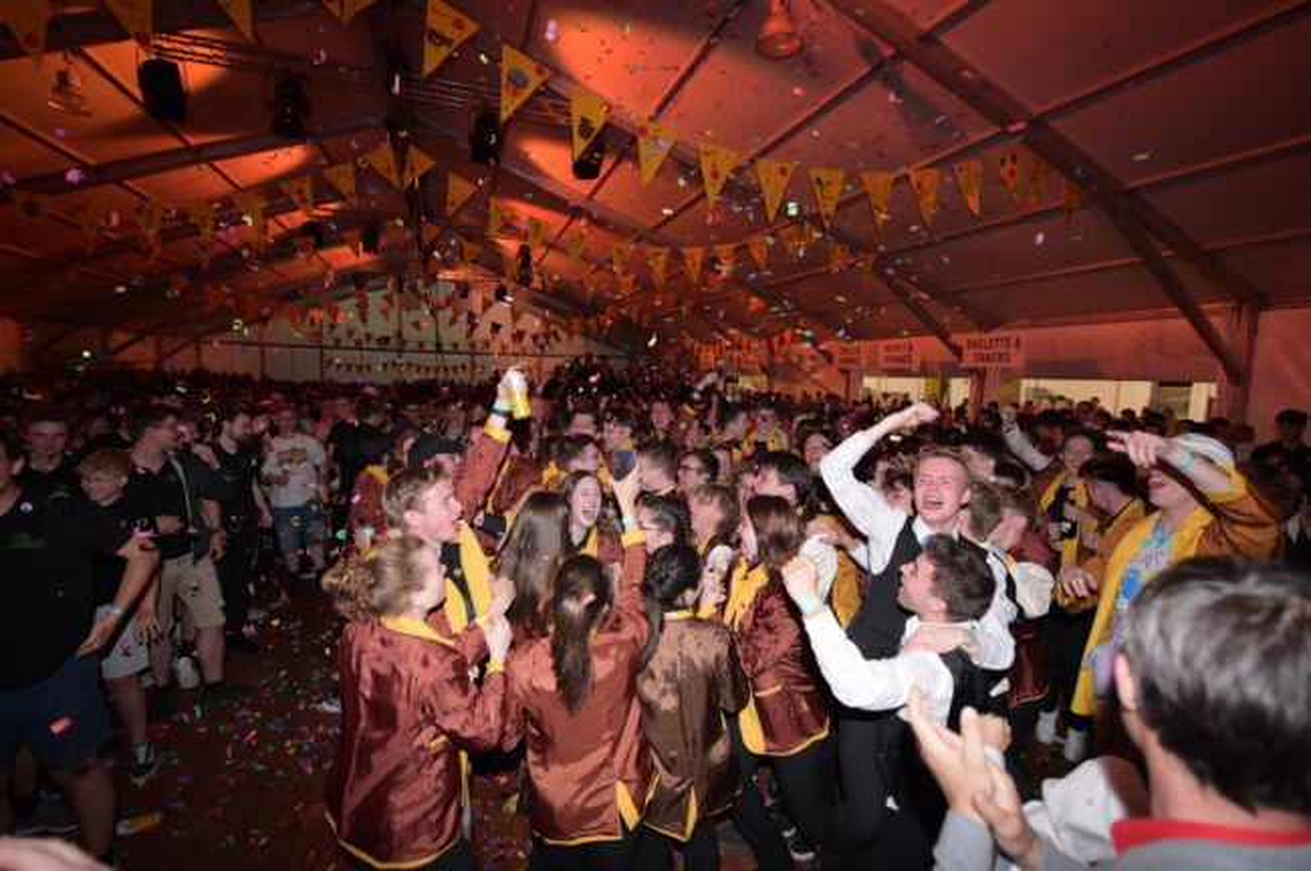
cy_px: 436
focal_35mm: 17
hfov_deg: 93.3
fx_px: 618
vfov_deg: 70.3
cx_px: 656
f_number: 2.8
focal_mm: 17
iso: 3200
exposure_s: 1/500
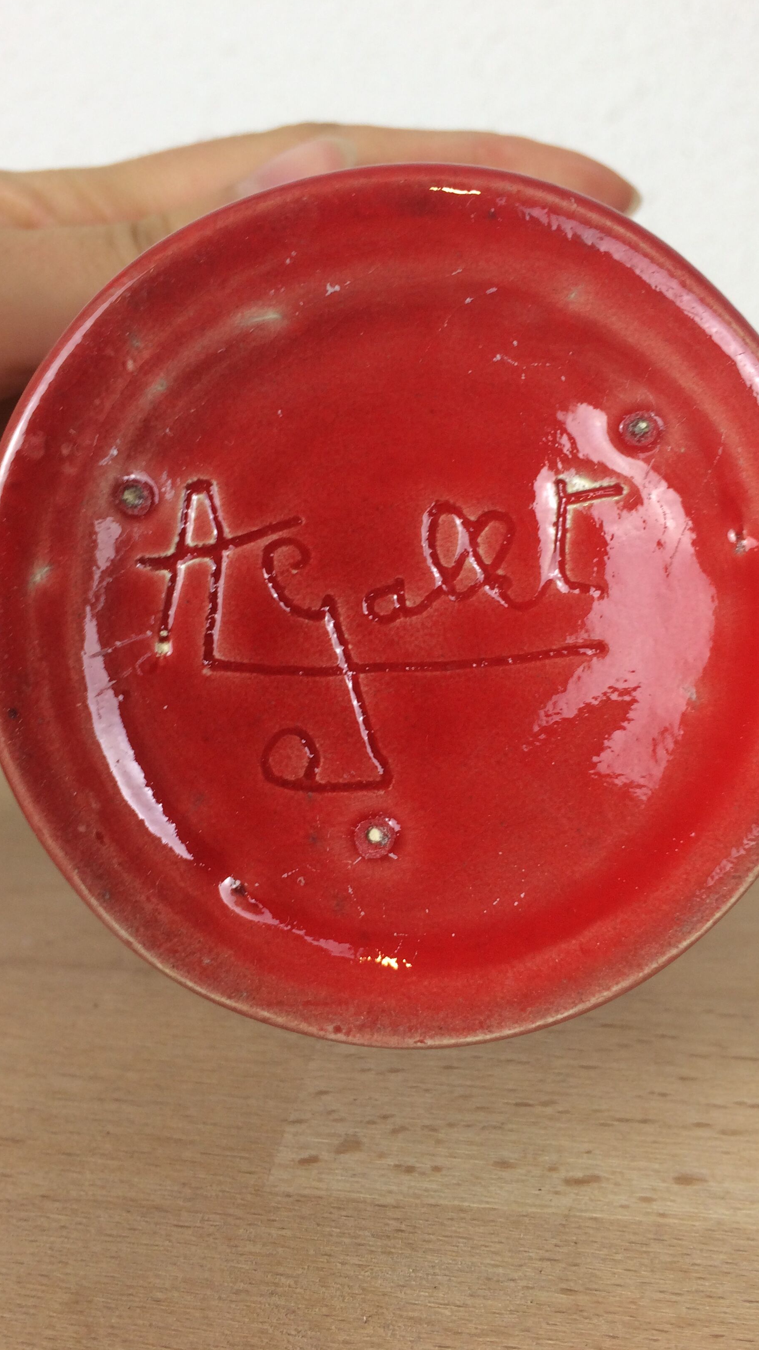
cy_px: 677
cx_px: 404
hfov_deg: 36.7
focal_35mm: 32
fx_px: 1145
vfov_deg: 61.0
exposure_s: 1/50
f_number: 2.2
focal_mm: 4.15
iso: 40
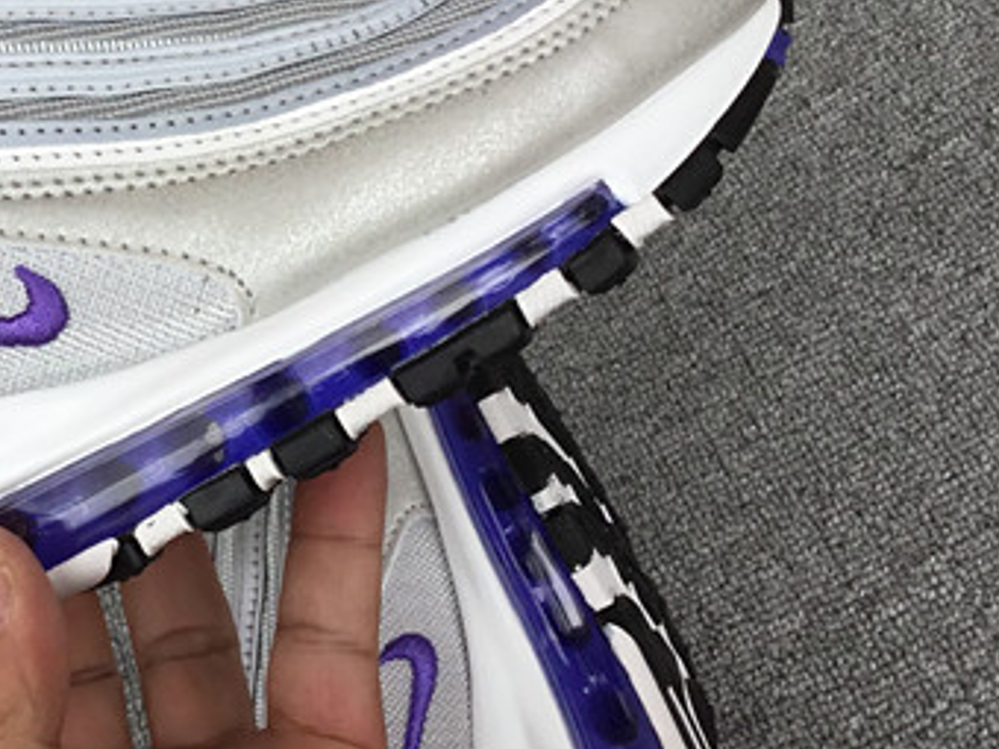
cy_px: 157
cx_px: 29
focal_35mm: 82
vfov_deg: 17.8
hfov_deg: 23.0
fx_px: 2366
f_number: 2.4
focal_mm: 3.3
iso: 25
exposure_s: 1/189
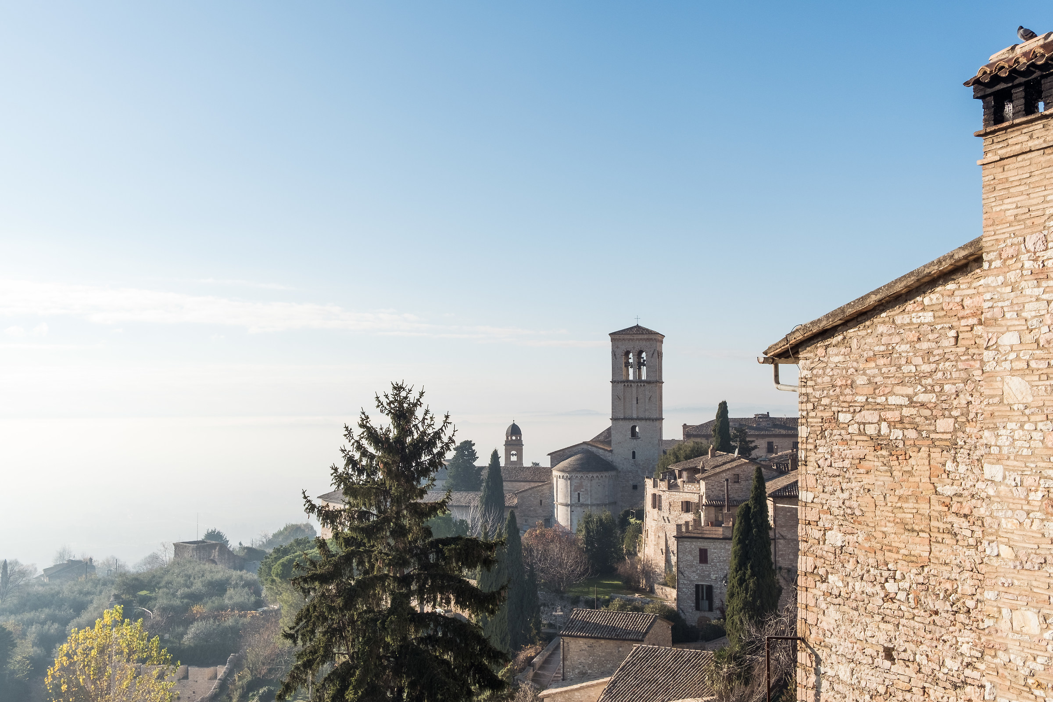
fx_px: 1053
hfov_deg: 53.1
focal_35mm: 36
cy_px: 351
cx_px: 526
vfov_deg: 36.9
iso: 400
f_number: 13
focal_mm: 24.3
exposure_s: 1/200
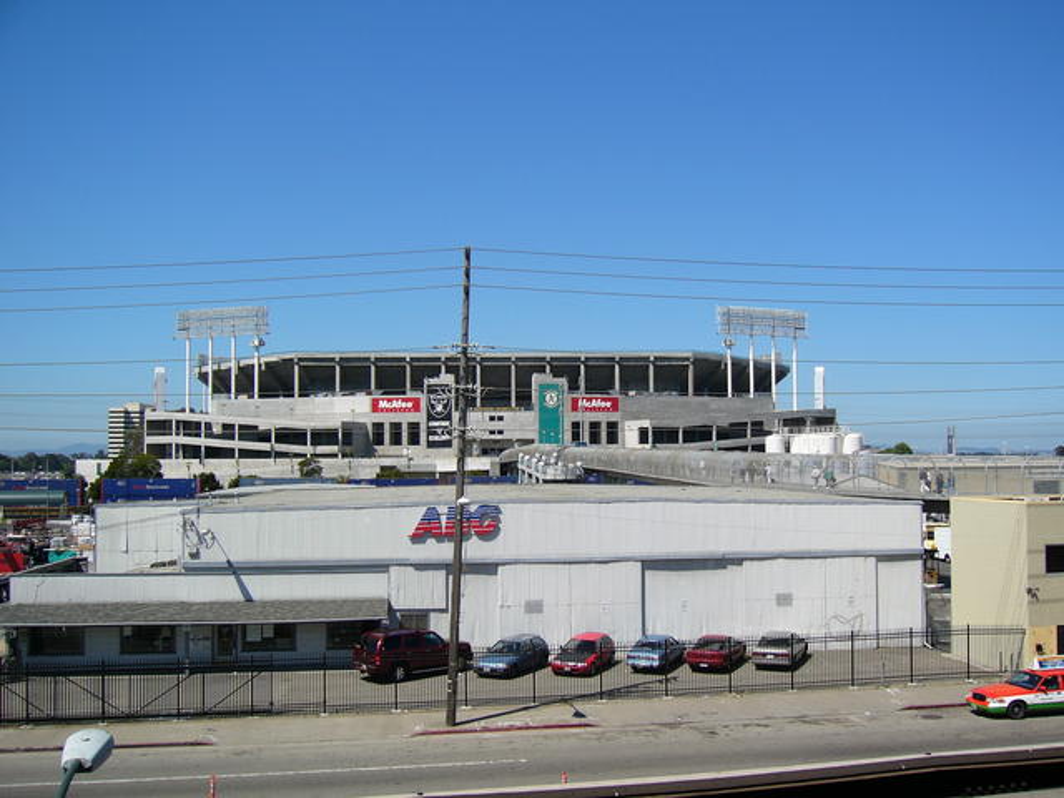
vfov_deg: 40.7
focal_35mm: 35
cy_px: 399
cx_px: 532
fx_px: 1076
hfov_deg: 52.6
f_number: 8
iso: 50
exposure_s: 1/200
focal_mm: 5.8
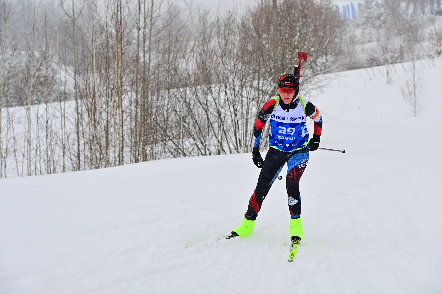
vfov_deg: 13.4
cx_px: 221
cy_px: 147
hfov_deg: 20.0
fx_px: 1252
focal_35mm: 102
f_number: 5.6
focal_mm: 102
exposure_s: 1/1600
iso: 640
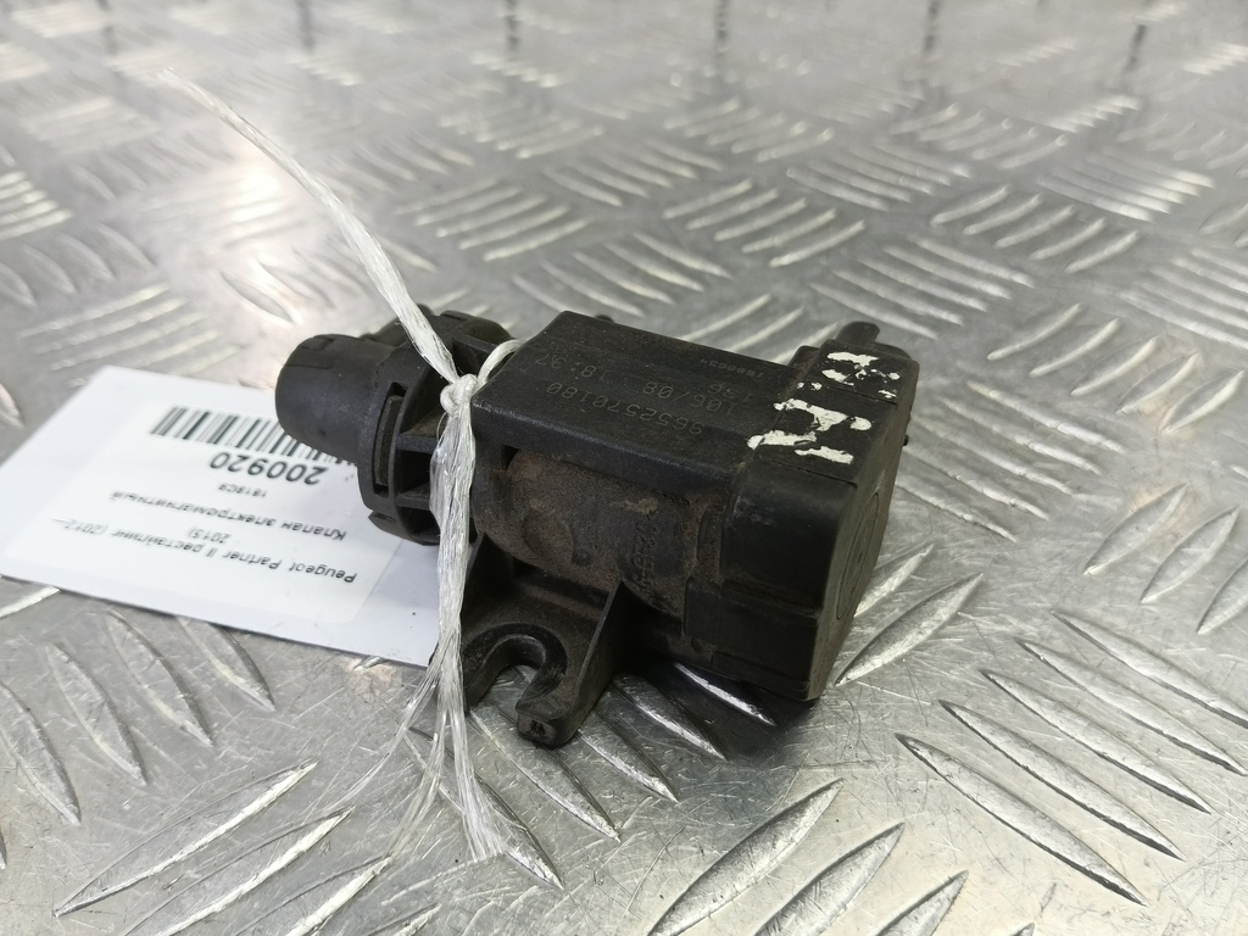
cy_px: 468
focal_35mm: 23
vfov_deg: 58.9
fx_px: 829
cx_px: 624
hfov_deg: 73.9
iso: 135
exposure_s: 1/50
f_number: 1.6
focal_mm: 4.11
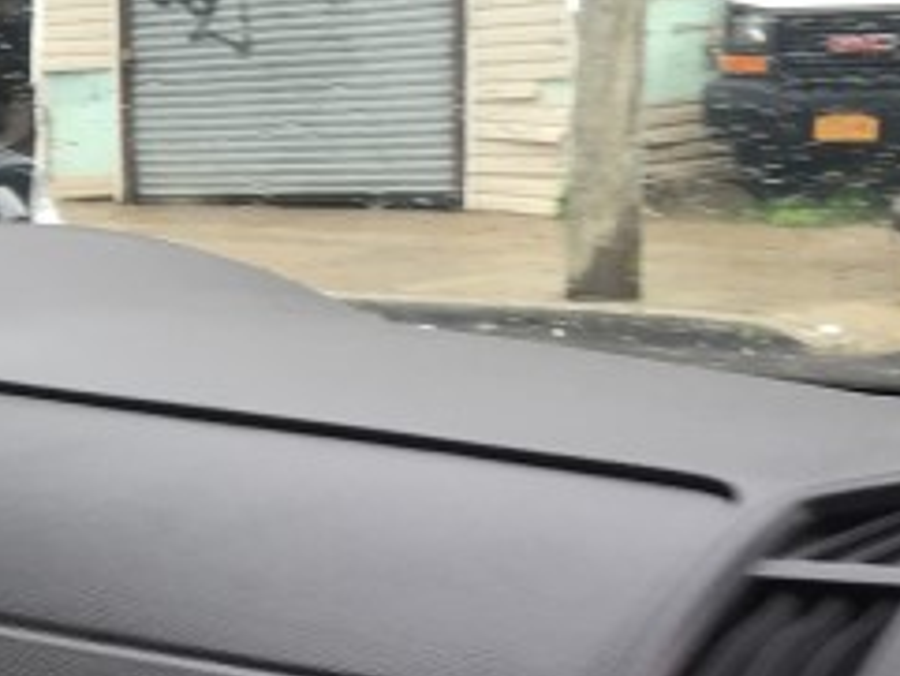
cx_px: -429
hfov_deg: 14.9
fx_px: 3200
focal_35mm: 123
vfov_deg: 11.9
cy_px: 676
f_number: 2.2
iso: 25
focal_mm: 4.15
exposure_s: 1/60
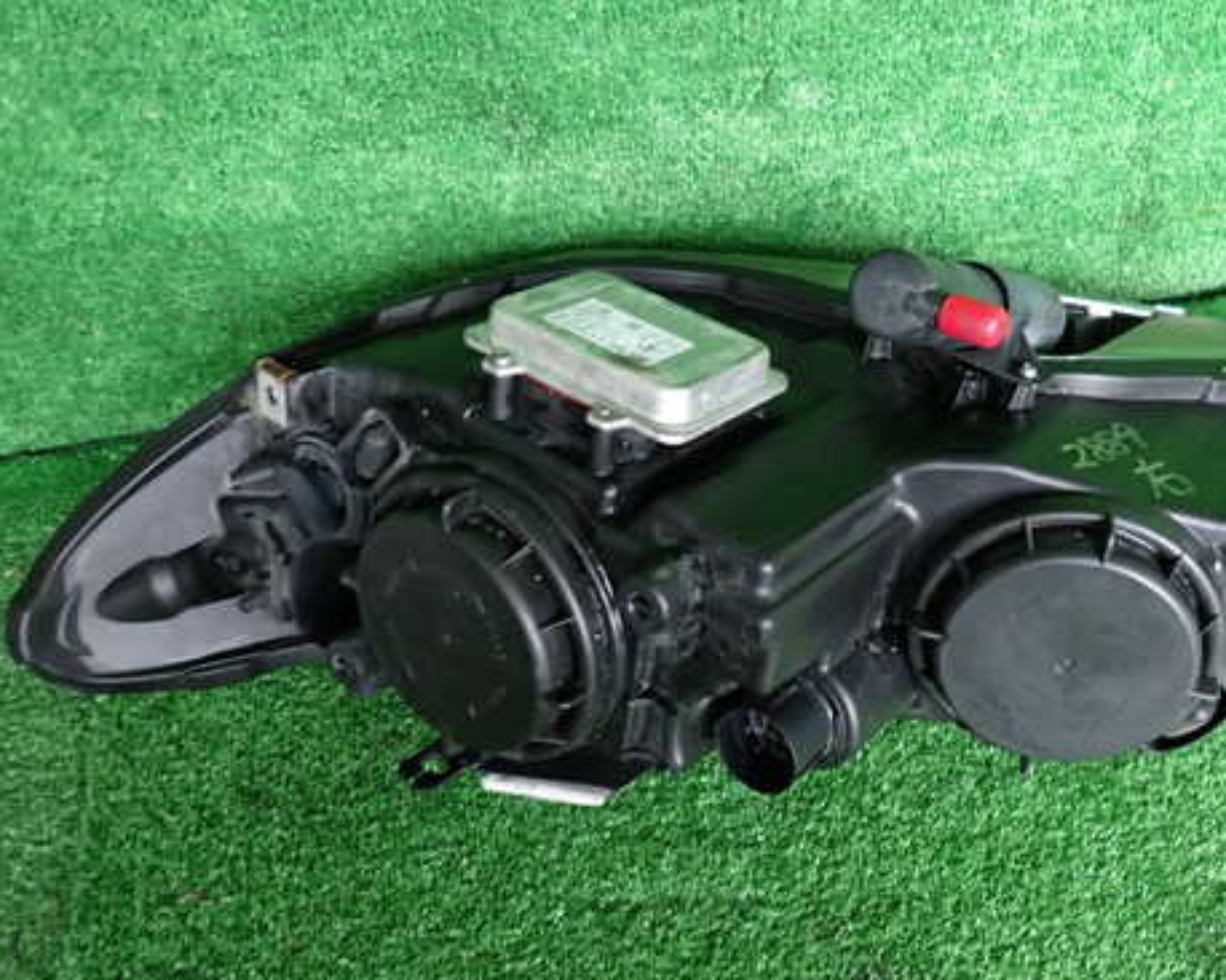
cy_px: 530
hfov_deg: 54.8
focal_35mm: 32
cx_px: 795
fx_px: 1161
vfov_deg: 45.7
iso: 320
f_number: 2
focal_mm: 4.5
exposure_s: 1/30
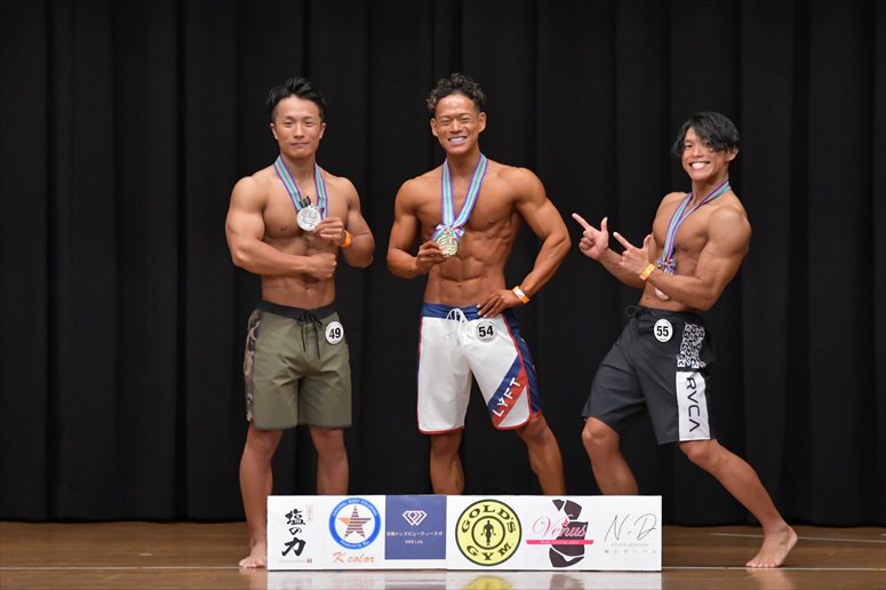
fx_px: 5904
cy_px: 295
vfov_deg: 5.7
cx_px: 443
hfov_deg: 8.6
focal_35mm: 240
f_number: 5.6
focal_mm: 160
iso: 6400
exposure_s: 1/400
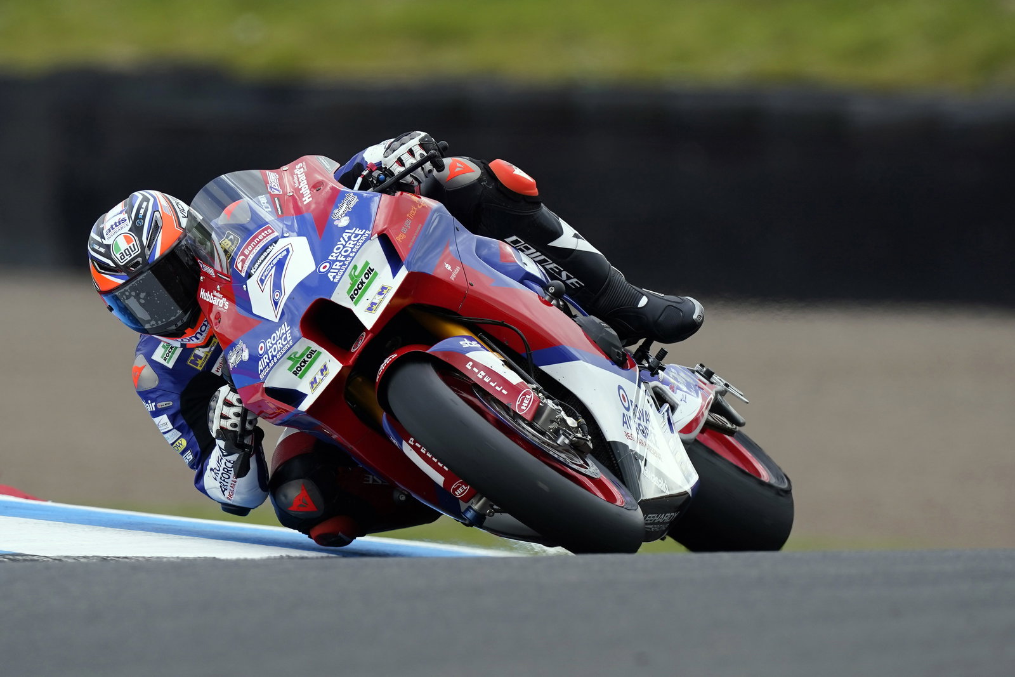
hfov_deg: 2.3
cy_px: 338
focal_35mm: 900
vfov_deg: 1.5
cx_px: 508
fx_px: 25375
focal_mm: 600
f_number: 5.6
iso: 400
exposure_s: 1/1000
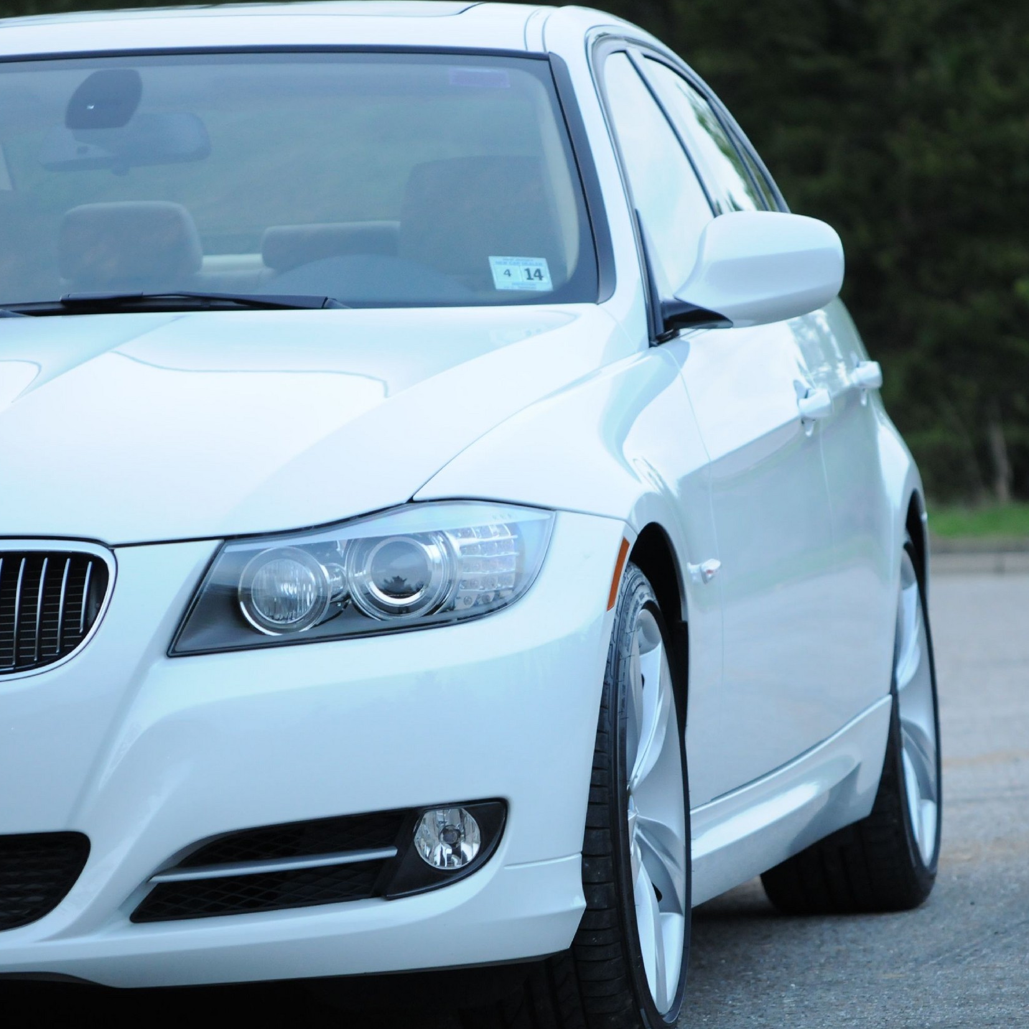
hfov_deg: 7.6
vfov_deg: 7.6
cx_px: 620
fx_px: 7769
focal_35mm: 231
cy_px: 515
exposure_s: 1/50
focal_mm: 120
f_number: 4.8
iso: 1000
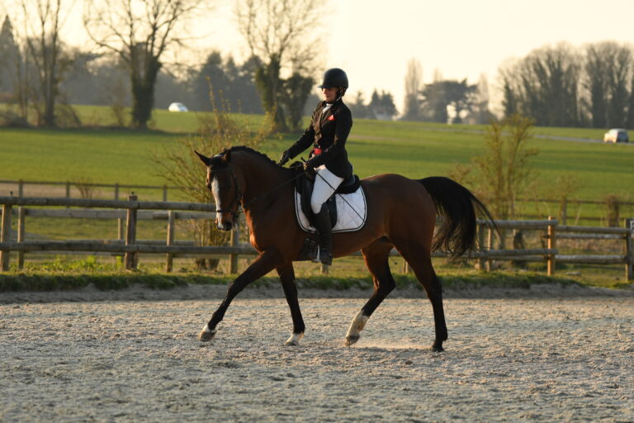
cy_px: 212
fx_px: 2694
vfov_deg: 9.0
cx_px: 317
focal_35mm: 153
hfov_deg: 13.4
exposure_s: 1/1600
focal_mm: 102
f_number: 3.2
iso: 400
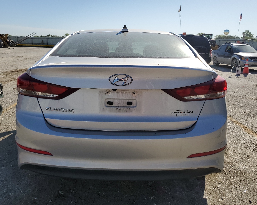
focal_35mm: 28
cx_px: 127
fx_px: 213
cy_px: 104
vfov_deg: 51.5
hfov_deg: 62.2
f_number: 1.5
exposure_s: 1/5000
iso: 50
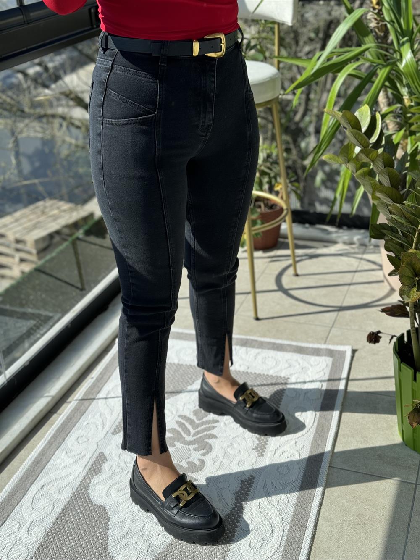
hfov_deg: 30.3
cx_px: 210
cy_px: 280
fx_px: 776
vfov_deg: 39.7
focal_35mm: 48
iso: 64
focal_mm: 6.86
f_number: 1.78
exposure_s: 1/1287
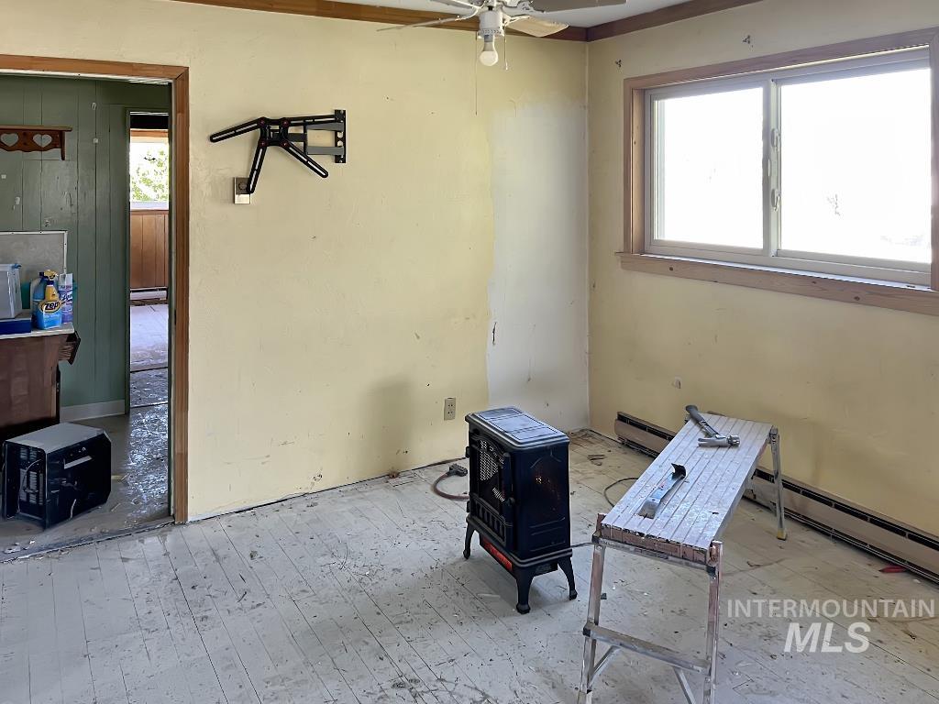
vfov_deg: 53.1
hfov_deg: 67.3
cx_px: 470
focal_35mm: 26
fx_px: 705
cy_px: 352
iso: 125
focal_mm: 5.7
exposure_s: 1/76
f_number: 1.5
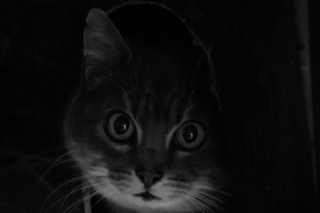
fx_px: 2666
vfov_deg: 4.6
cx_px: 160
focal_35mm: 300
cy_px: 106
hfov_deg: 6.9
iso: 51200
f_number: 6.3
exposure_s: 1/13
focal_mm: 200
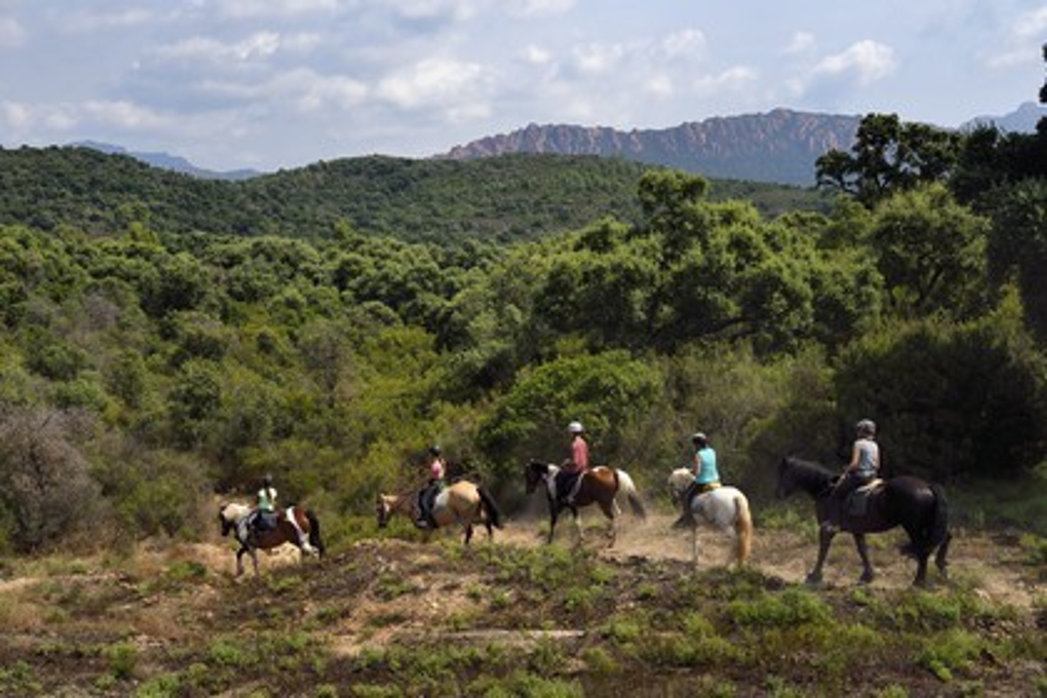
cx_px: 524
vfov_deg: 33.4
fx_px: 1163
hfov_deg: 48.5
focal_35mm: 40
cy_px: 349
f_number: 11
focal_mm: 40
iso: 400
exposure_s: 1/500
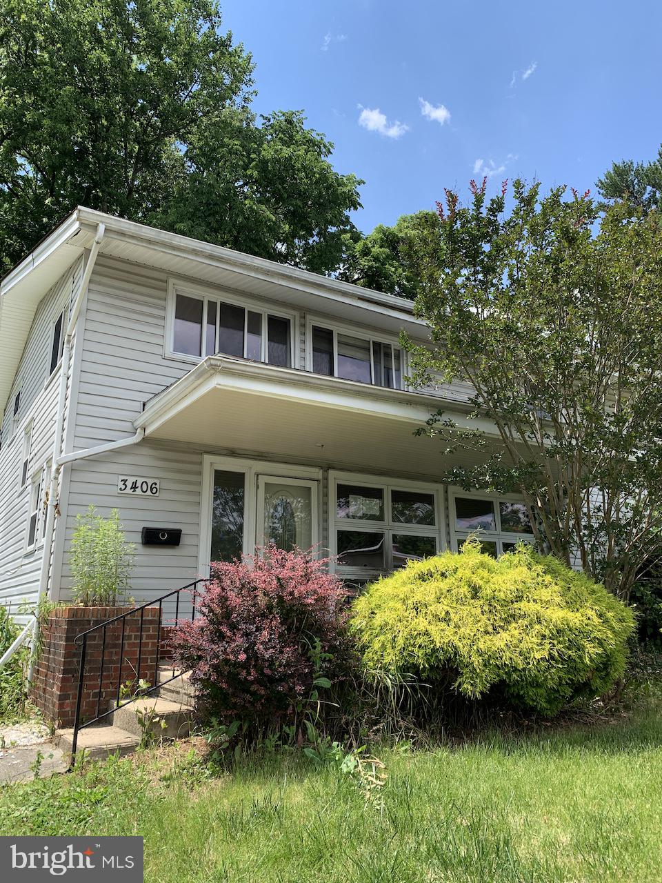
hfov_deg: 53.1
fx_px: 663
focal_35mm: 26
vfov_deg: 67.3
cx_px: 331
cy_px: 442
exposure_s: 1/1054
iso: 25
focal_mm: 4.25
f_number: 1.8
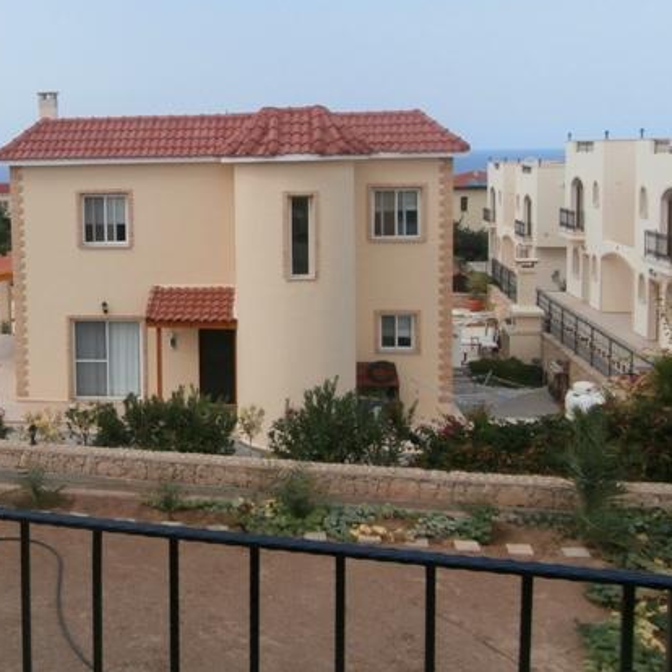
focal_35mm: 41
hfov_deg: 38.9
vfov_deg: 40.3
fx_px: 900
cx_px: 109
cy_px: 213
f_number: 3
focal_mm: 4.2
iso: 100
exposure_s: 1/1600
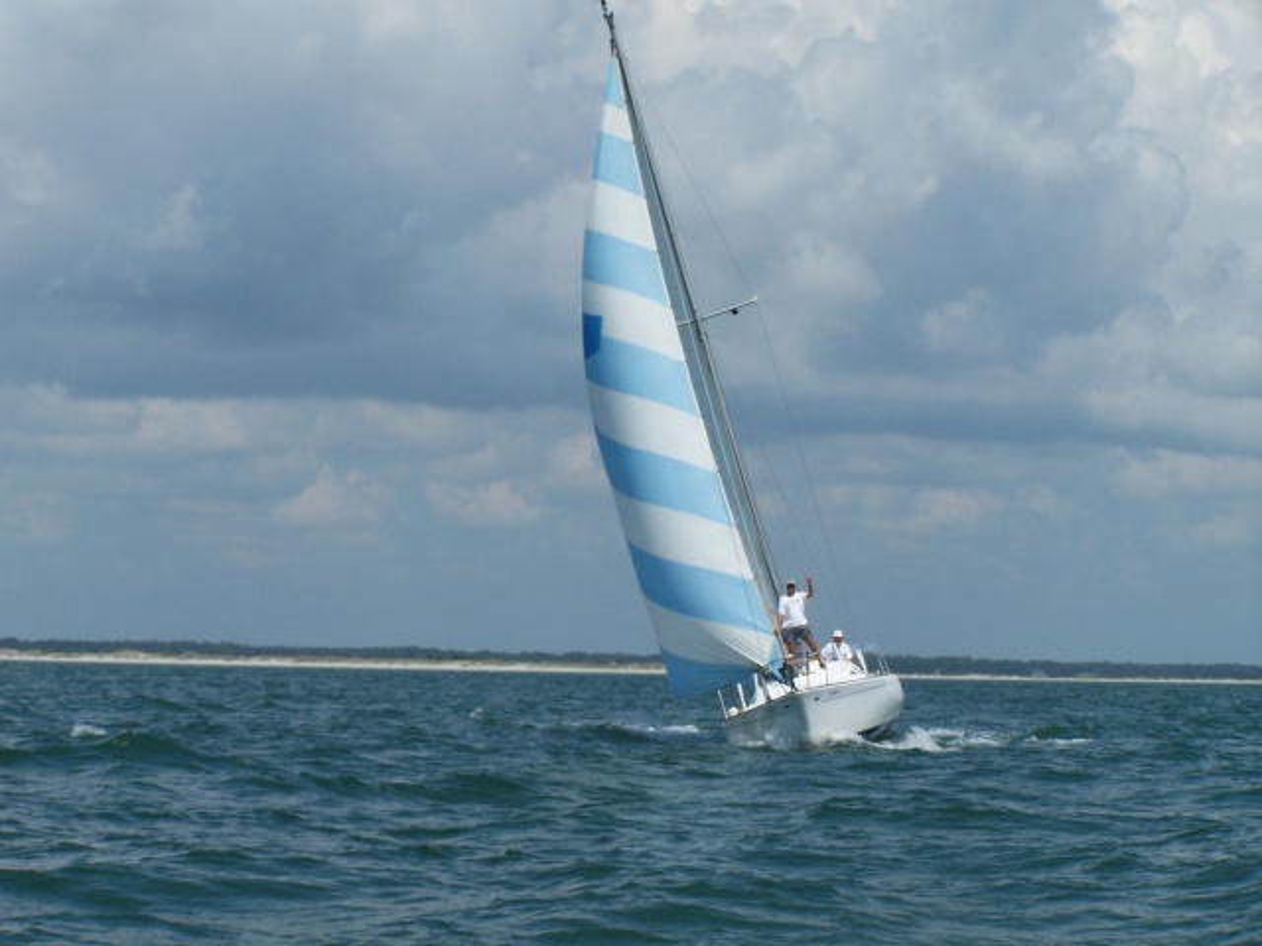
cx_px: 631
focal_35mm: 117
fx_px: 4265
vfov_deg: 12.7
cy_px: 473
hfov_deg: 16.8
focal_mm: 19.4
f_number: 6.3
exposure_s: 1/750
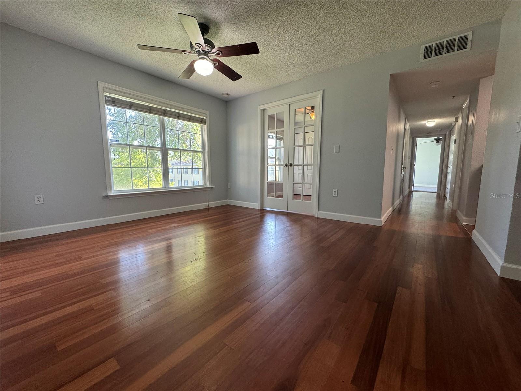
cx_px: 260
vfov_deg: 85.7
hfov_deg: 102.1
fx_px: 211
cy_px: 196
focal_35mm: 14
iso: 250
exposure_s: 1/120
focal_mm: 2.22
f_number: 2.2
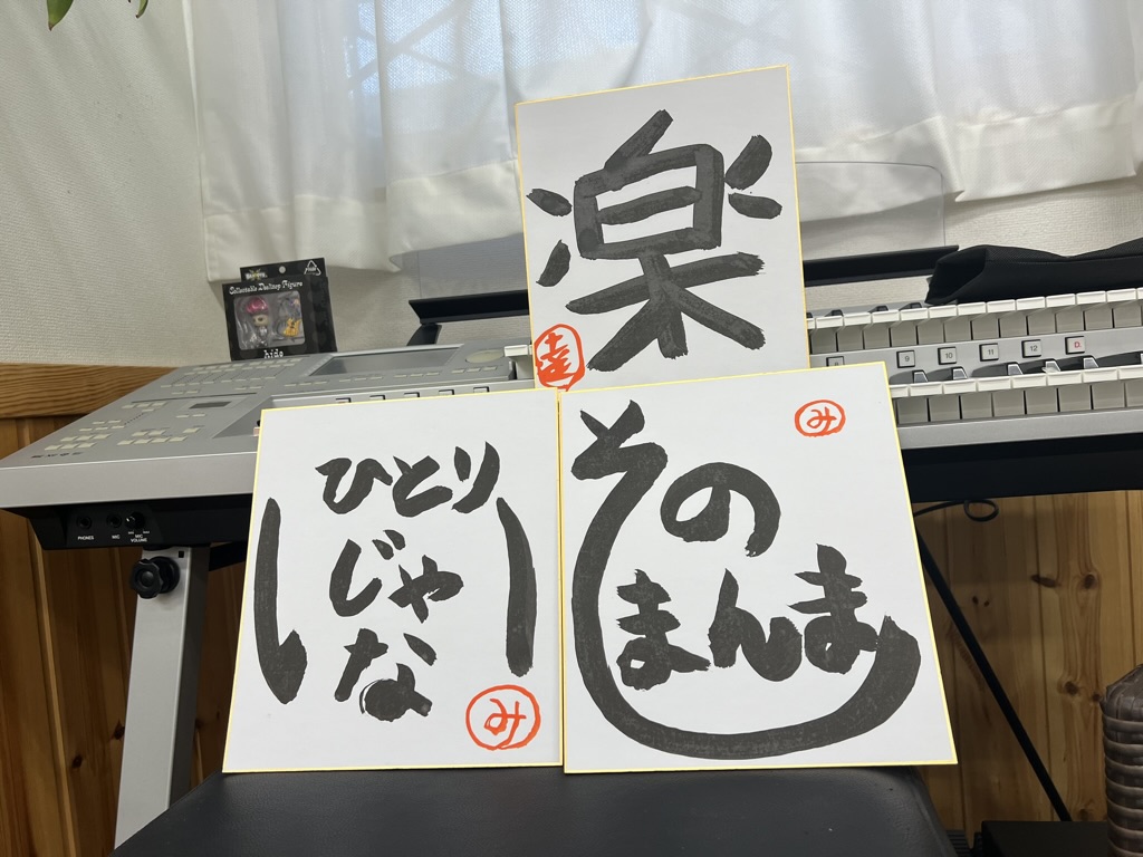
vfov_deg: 53.1
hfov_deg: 67.3
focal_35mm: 26
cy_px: 428
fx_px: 859
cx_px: 572
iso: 64
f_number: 1.5
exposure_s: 1/100
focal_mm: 5.7
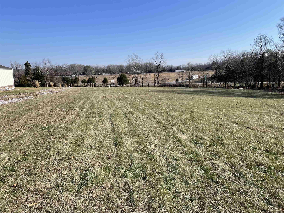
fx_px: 213
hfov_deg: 67.3
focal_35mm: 26
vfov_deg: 53.1
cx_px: 142
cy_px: 106
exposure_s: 1/3125
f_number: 1.6
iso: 32
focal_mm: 4.2
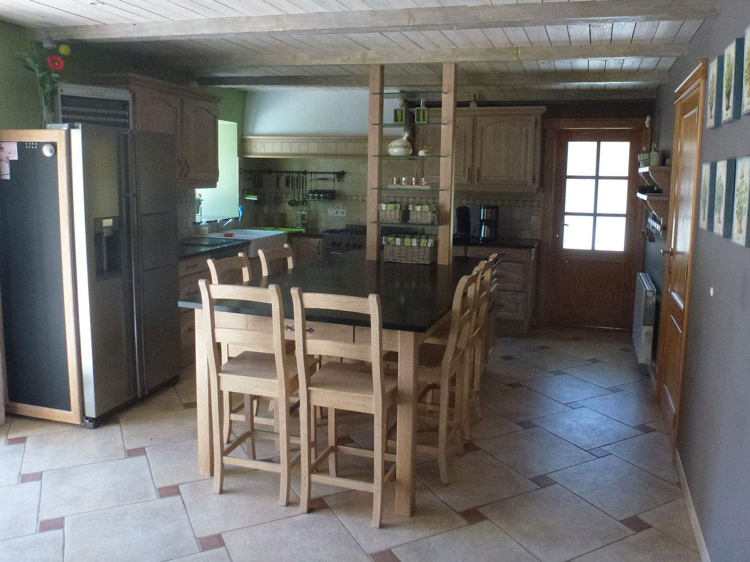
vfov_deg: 49.7
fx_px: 607
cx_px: 387
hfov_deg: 63.4
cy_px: 257
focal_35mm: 28
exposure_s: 1/60
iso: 400
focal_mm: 4.3
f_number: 3.3
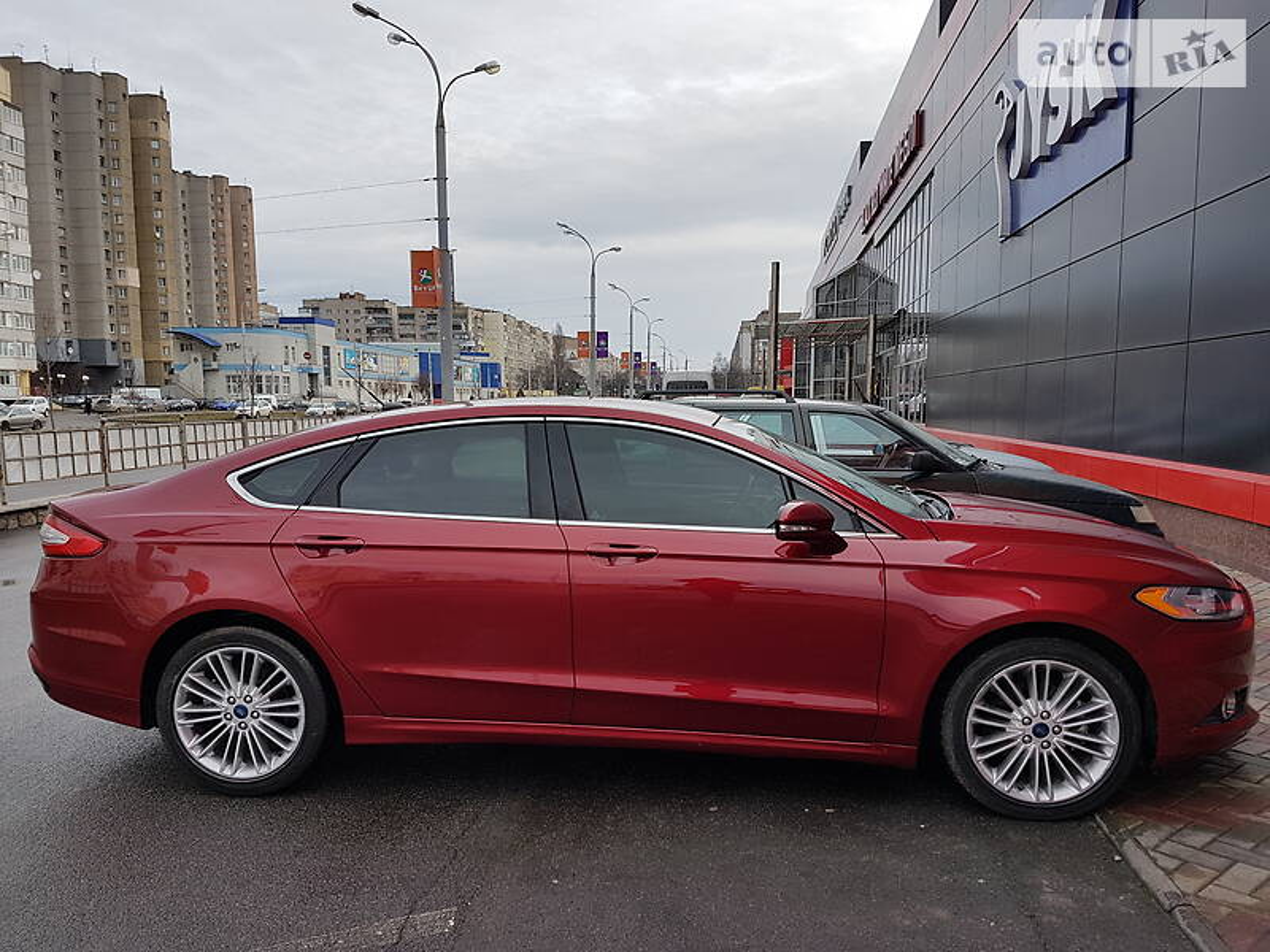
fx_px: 954
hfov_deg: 67.3
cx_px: 635
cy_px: 476
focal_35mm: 26
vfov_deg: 53.1
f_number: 1.7
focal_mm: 4.2
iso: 40
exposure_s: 1/1340
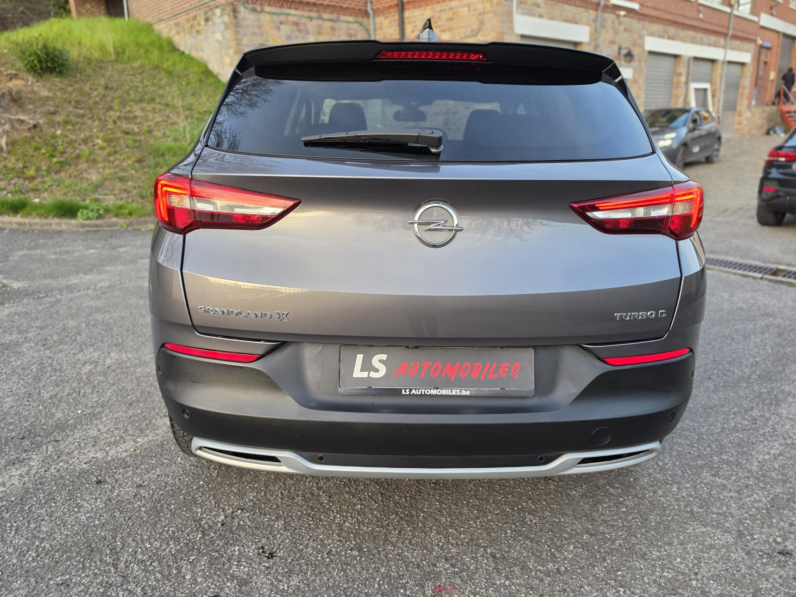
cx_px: 408
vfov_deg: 56.8
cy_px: 300
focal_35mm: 24
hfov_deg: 71.6
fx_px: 552
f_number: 1.4
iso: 100
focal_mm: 6.5
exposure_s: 1/180
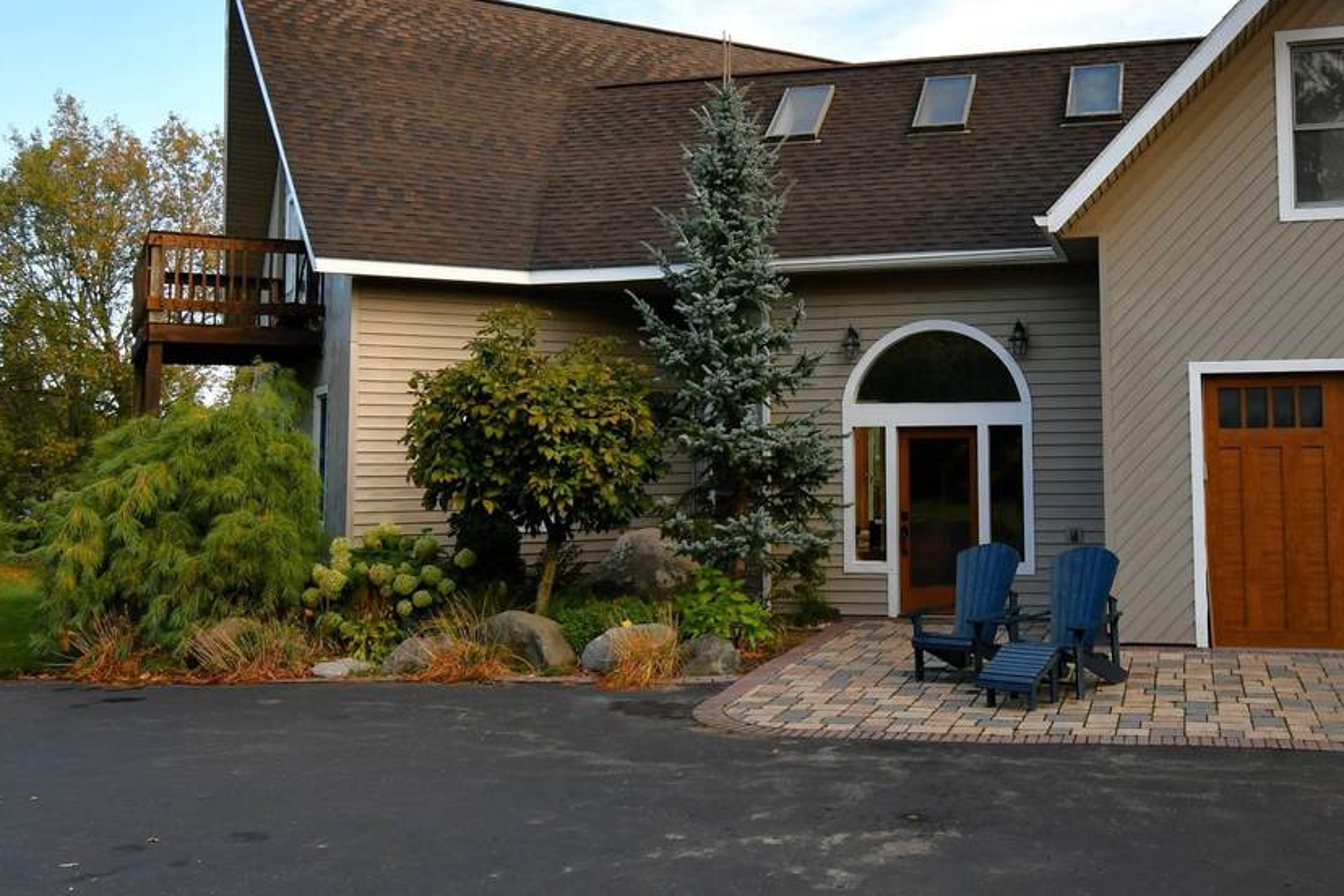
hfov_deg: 54.6
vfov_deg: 38.7
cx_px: 899
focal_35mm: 34
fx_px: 1269
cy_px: 358
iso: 250
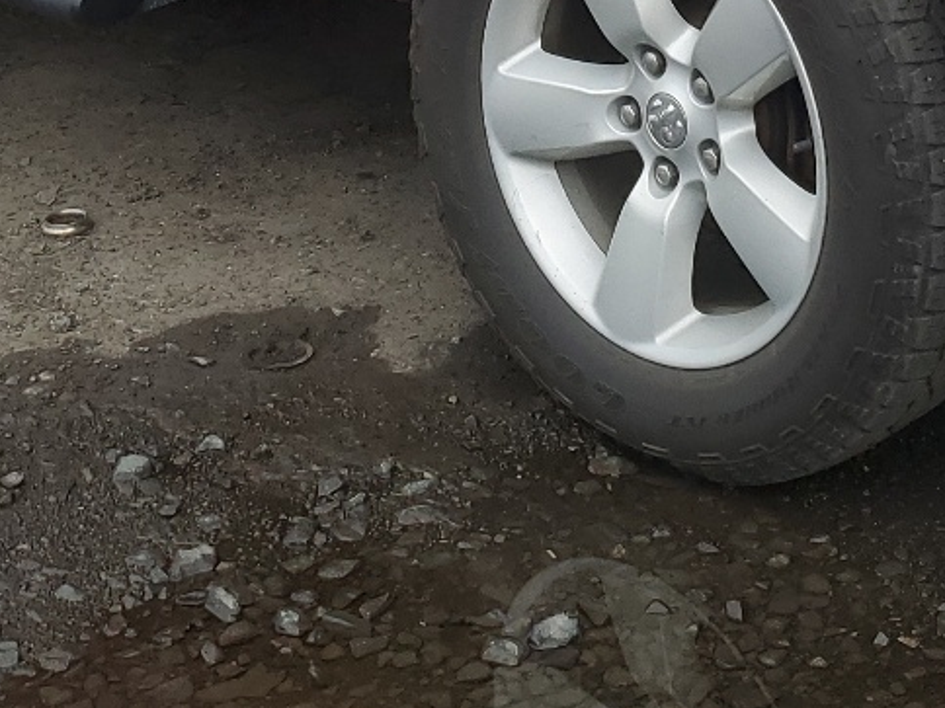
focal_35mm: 86
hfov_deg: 22.5
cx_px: 750
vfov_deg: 15.6
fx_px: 2348
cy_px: -410
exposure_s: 1/156
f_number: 1.5
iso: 50
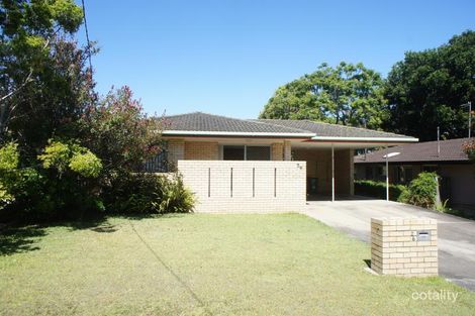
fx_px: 317
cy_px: 158
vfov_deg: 53.1
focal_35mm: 24
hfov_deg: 73.8
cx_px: 238
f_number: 8
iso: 200
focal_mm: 16
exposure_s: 1/320
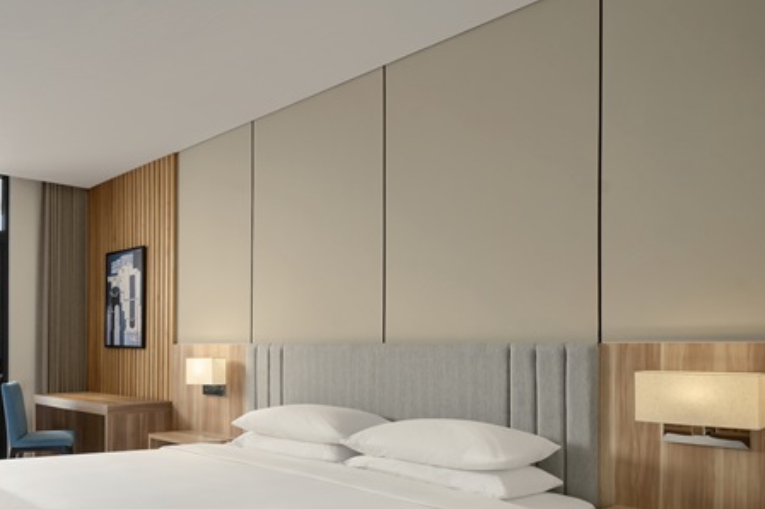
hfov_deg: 62.1
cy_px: 377
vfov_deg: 49.3
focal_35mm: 25
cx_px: 101
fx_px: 531
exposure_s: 1/15
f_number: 9
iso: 400
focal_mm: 14
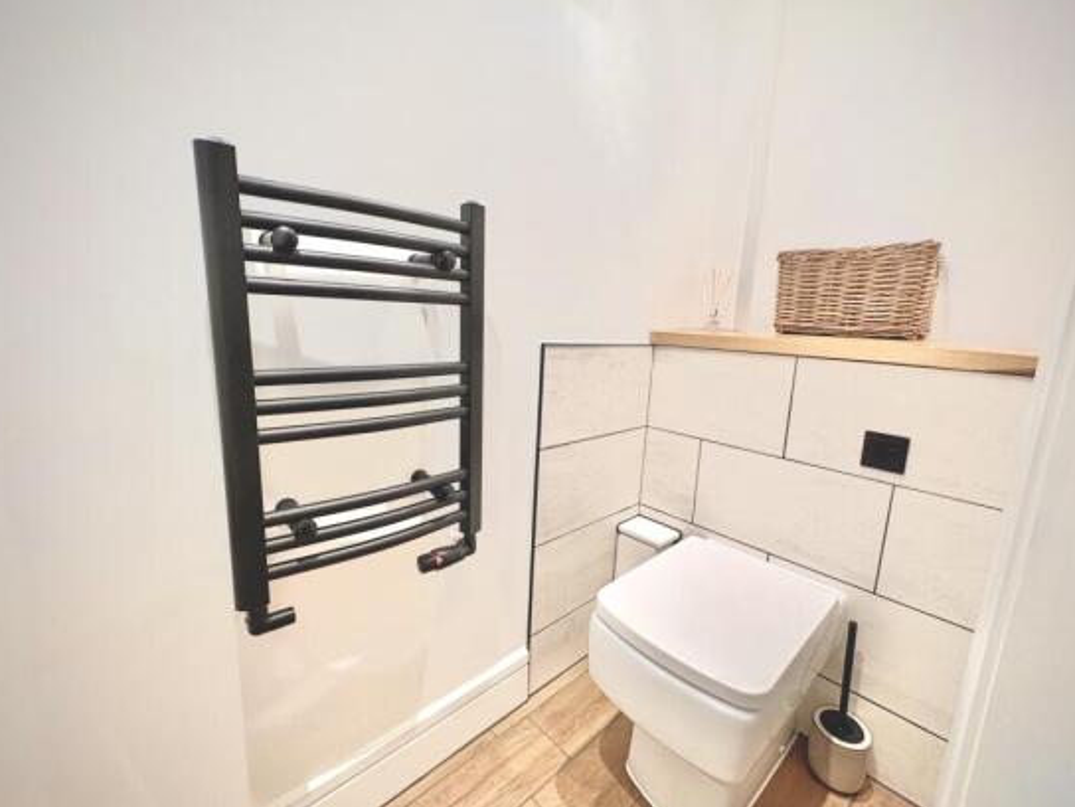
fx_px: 466
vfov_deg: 81.7
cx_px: 564
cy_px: 401
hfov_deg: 98.1
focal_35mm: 15
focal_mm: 2.22
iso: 125
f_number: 2.2
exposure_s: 1/50
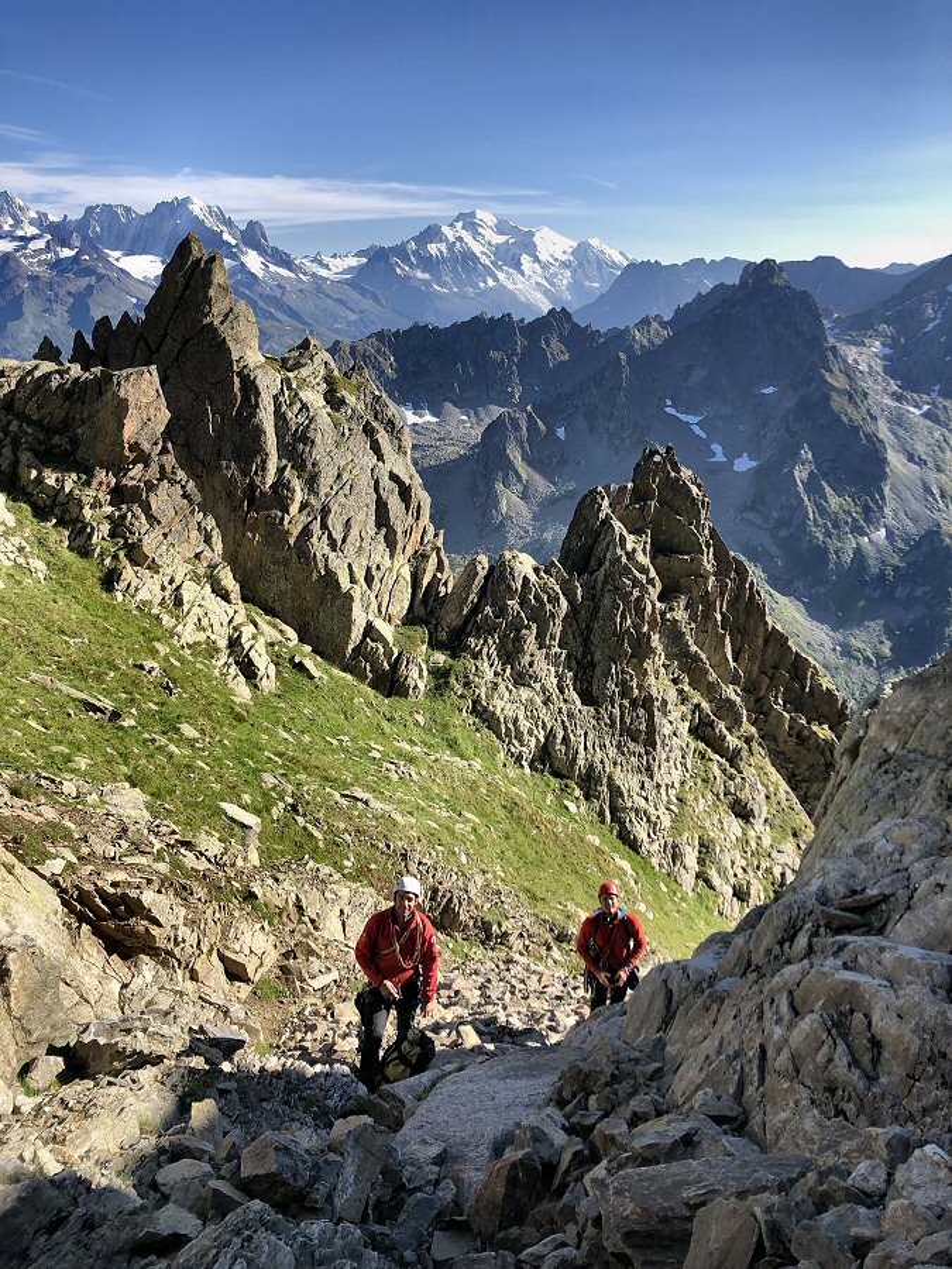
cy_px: 634
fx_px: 1027
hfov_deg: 49.7
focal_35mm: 28
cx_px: 476
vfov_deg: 63.4
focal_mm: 3.99
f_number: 1.8
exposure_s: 1/1080
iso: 20
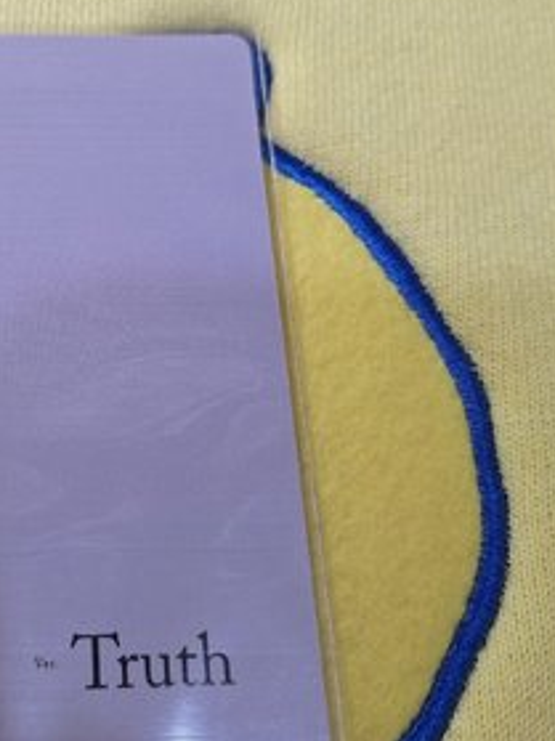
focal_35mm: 44
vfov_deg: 42.5
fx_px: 941
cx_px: 58
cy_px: 264
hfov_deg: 31.4
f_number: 1.8
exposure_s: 1/60
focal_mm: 5.54
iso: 64
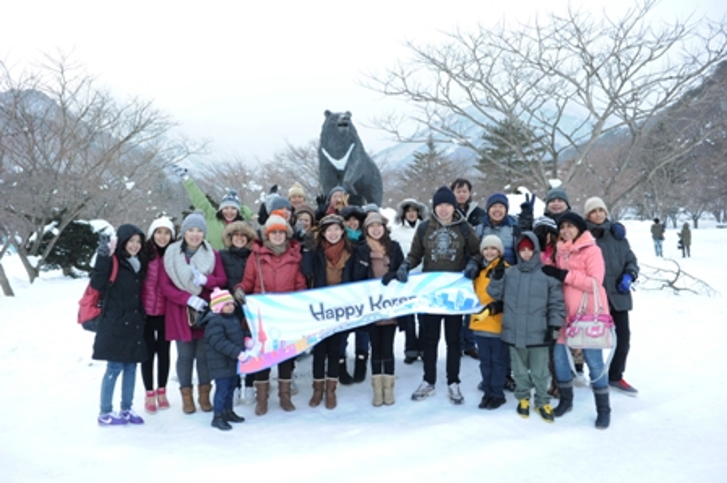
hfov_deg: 58.8
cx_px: 364
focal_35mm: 32
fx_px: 646
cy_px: 242
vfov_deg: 41.1
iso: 500
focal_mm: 32
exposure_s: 1/125
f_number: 4.5
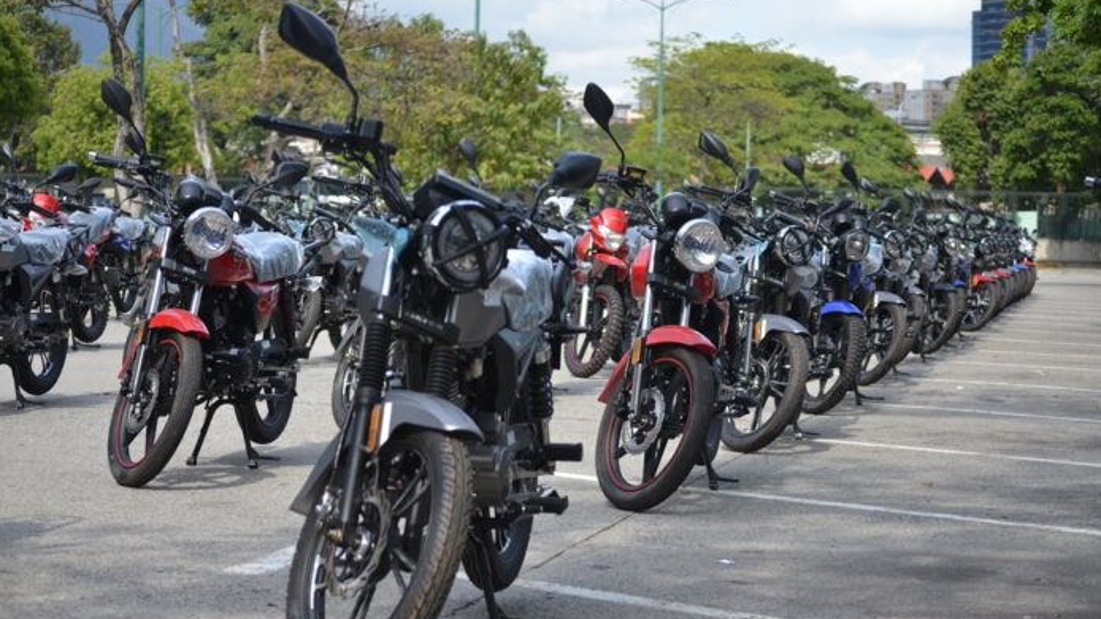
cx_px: 550
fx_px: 2525
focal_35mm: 87
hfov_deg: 24.6
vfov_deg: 14.0
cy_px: 333
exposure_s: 1/1250
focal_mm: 55
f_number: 4.5
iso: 400
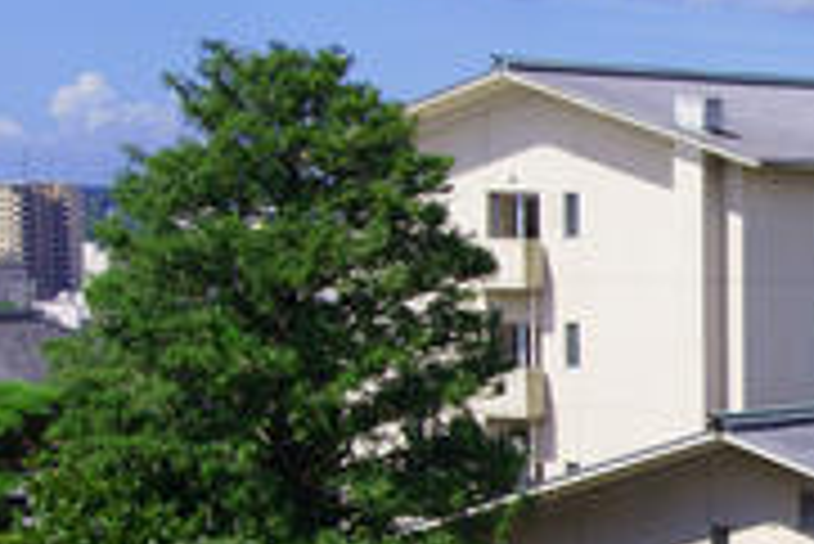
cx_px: 1120
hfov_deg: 14.0
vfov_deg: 9.8
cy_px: 551
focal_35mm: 139
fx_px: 3145
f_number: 11
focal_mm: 28
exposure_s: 1/100
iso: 100
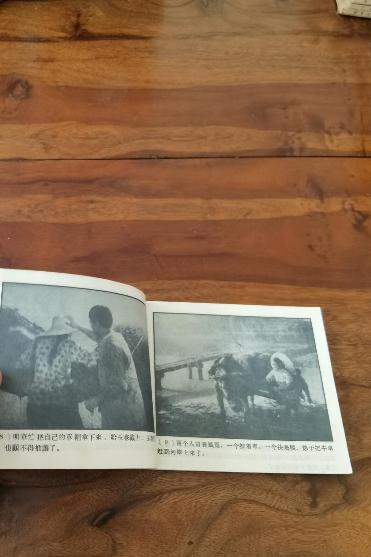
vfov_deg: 63.7
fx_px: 448
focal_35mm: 29
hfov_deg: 44.9
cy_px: 273
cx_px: 177
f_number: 2.2
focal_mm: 2.26
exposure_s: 1/40
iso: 160
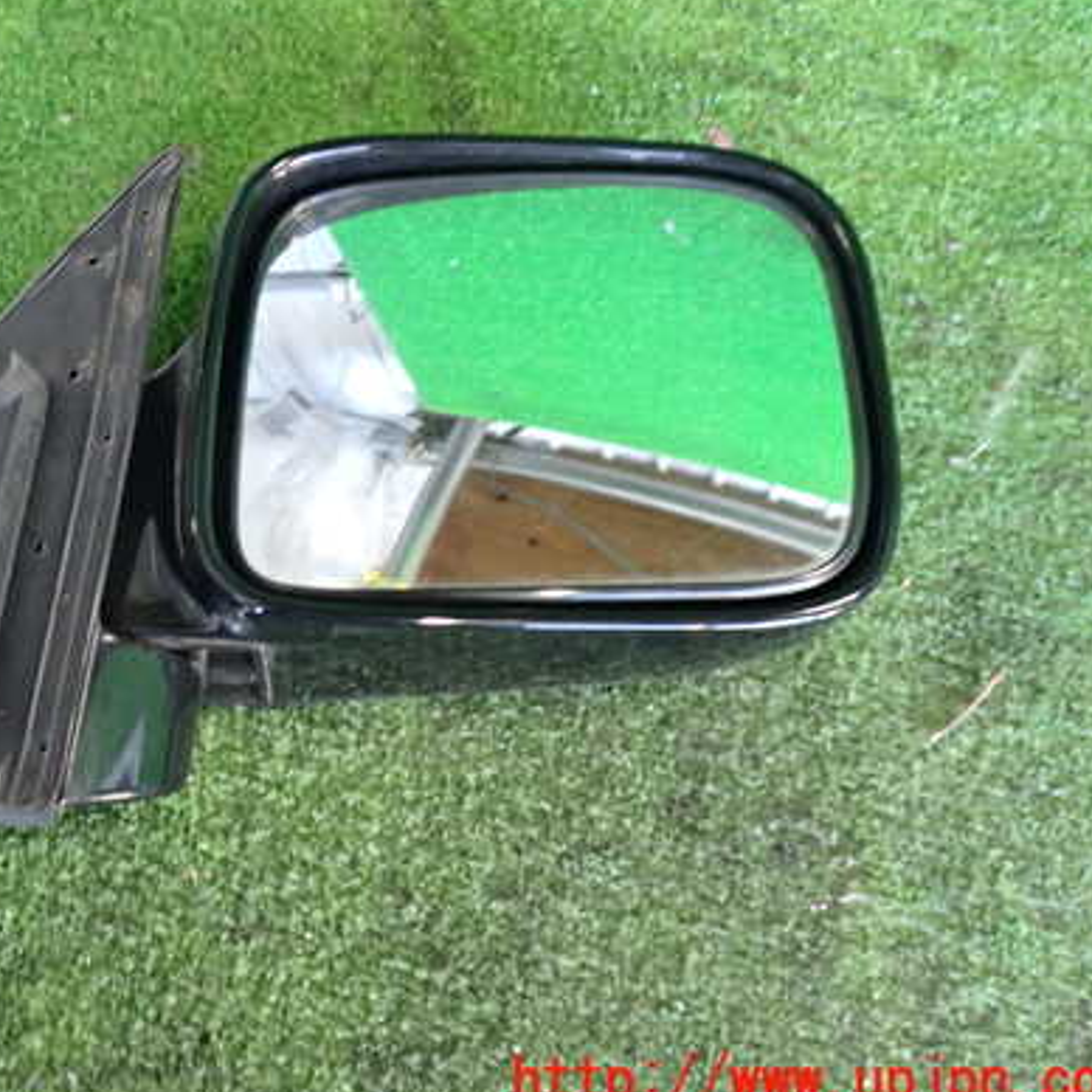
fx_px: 1463
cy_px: 484
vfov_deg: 40.9
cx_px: 304
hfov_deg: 40.0
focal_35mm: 41
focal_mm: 5.4
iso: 400
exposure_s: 1/30
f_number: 2.3
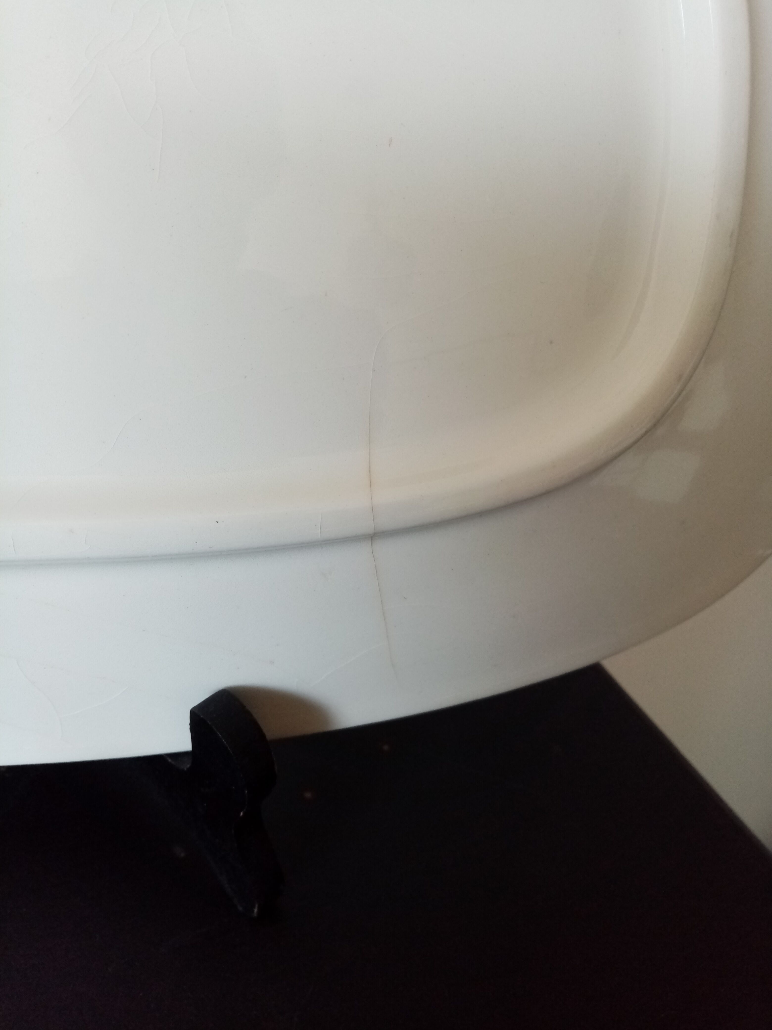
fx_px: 773
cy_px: 515
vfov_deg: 67.3
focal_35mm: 26
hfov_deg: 53.1
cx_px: 386
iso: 184
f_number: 1.8
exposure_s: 1/33.3
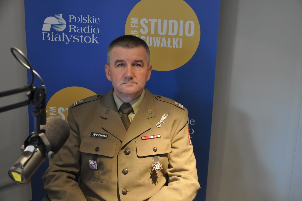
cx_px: 151
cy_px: 100
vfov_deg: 26.4
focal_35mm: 51
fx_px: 427
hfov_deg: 38.9
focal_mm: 34
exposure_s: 1/30
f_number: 4.2
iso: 1250
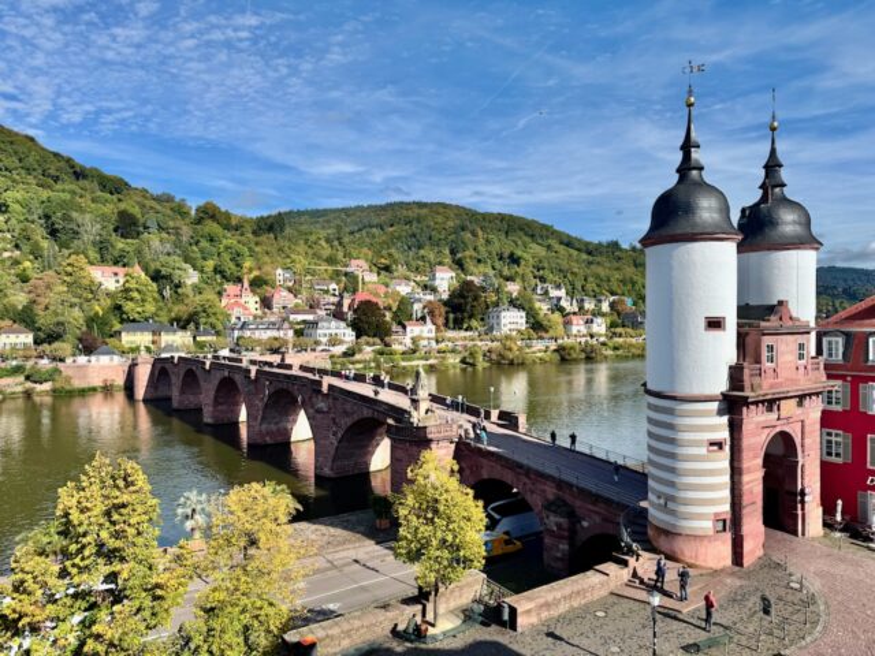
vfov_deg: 56.8
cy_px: 328
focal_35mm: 24
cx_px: 438
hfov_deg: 71.6
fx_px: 607
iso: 80
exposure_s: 1/5348
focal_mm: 6.76
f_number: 1.78
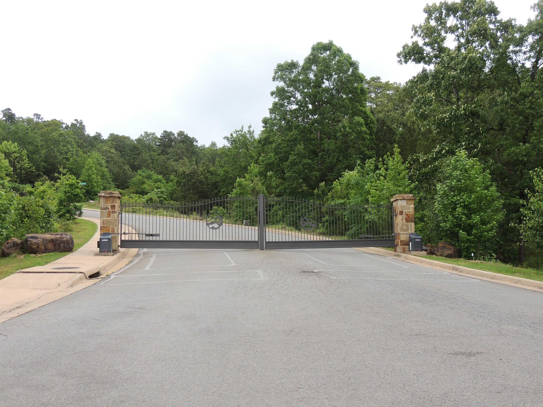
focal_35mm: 40
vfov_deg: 36.0
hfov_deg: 46.8
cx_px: 272
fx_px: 627
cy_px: 204
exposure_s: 1/200
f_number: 3.3
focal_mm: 7.1
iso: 100
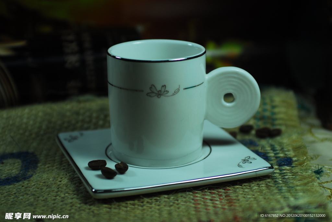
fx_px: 803
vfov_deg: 15.7
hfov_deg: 23.4
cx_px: 166
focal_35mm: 87
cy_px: 111
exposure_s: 1/640
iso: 250
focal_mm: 58
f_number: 3.5
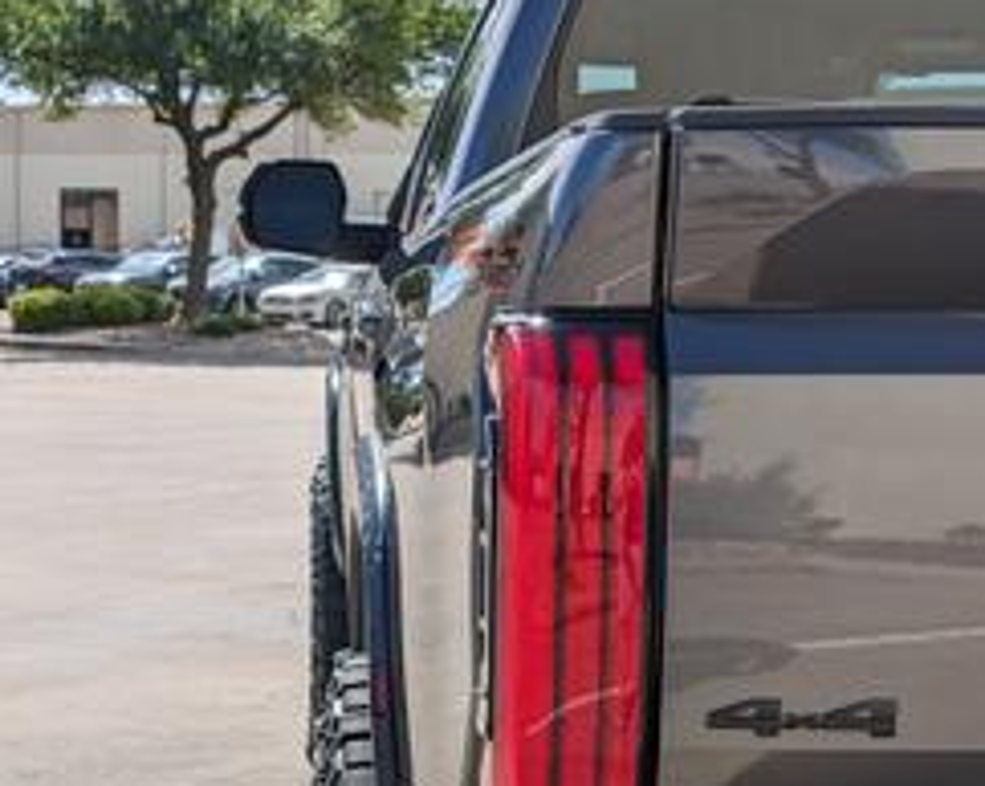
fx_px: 2184
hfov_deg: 25.4
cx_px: 482
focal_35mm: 75
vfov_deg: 19.9
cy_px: 729
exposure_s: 1/1497
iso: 20
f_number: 1.68
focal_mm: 6.9
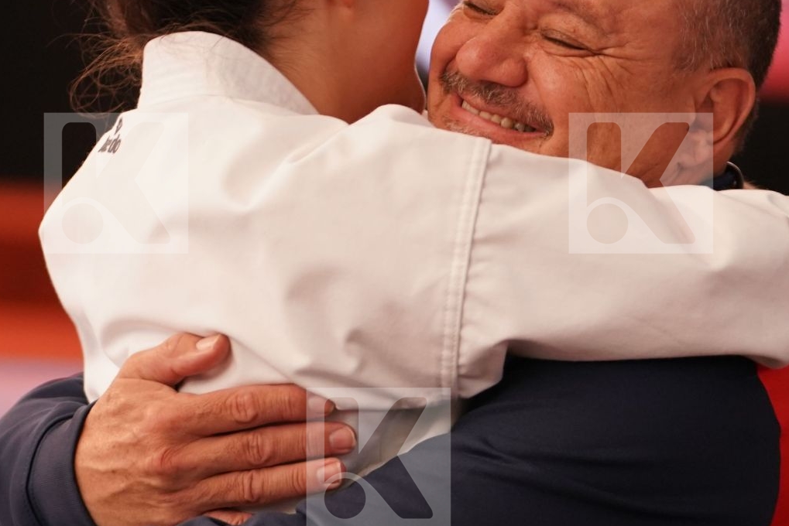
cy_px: 183
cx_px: 379
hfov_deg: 8.3
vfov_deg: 5.5
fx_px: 5458
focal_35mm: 249
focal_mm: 94
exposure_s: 1/500
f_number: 2.8
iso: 1000
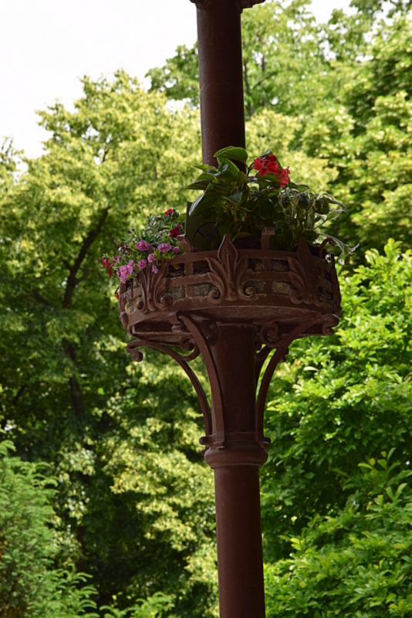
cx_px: 206
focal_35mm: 138
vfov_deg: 14.9
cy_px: 309
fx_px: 2367
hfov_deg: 9.9
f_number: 11
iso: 400
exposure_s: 1/400
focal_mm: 92
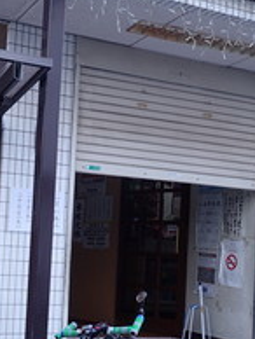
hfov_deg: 24.5
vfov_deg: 33.0
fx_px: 568
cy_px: 218
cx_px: 24
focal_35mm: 58
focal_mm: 4.5
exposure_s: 1/100
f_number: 2
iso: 100
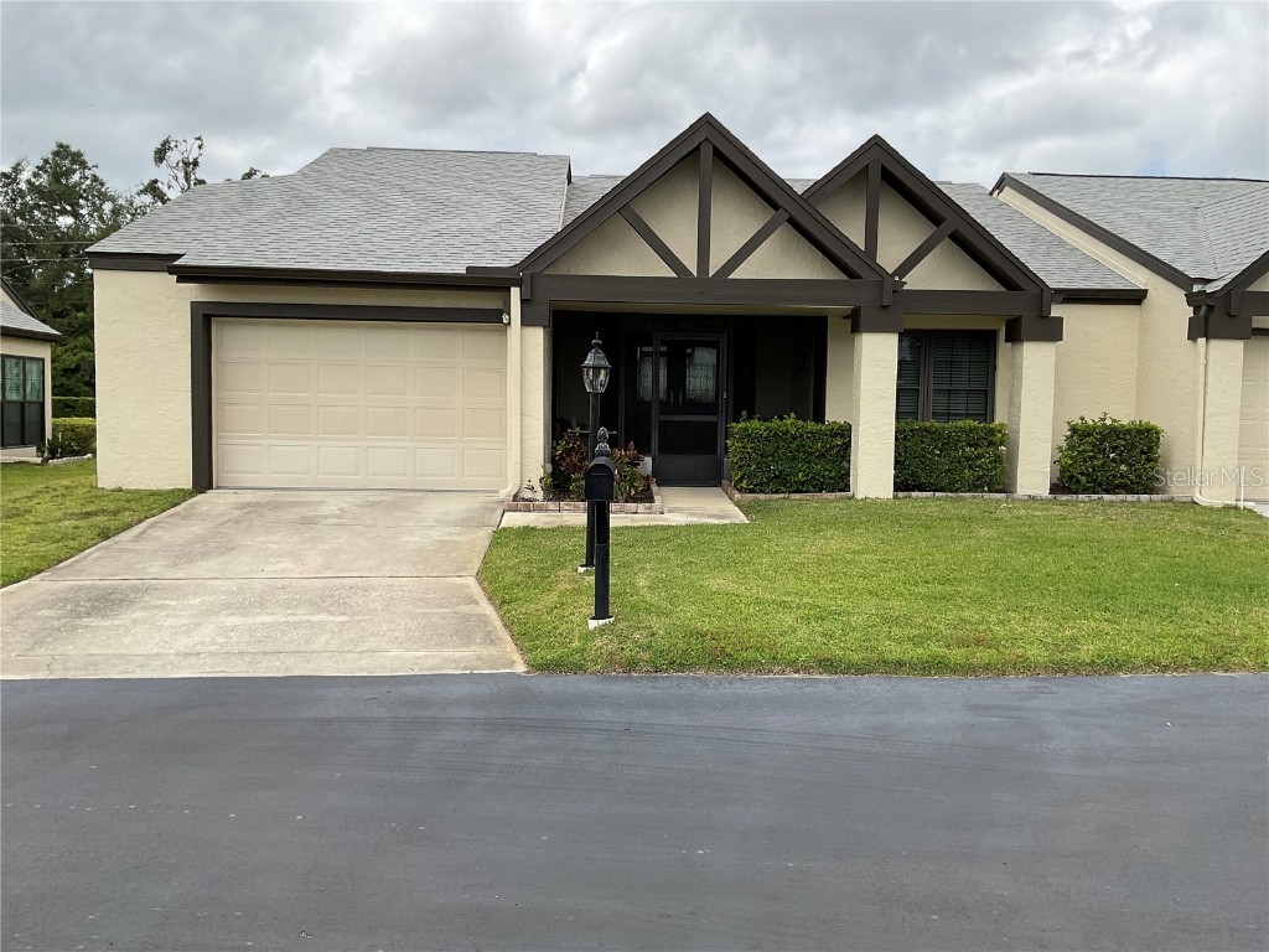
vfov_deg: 48.2
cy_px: 476
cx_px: 634
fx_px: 1063
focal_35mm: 29
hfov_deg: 61.7
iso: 16
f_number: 1.8
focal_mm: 3
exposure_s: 1/1412
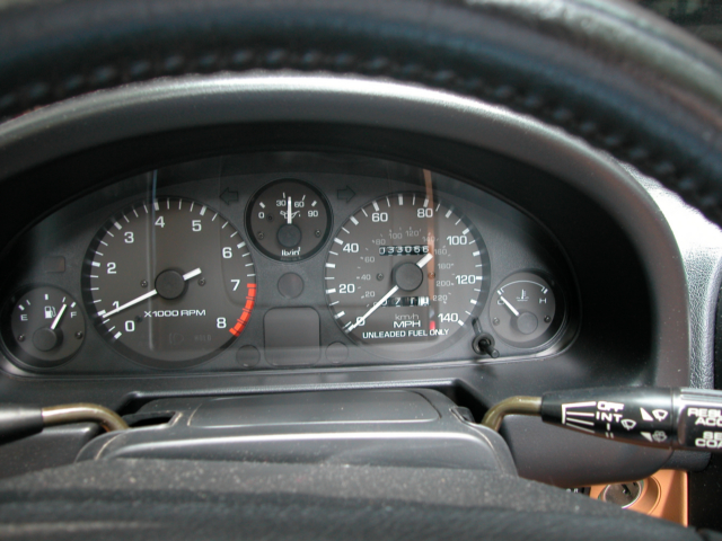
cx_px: 361
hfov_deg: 63.4
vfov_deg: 49.7
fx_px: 584
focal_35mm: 28
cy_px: 270
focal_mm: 7.1
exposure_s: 1/18.8
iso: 100
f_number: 2.8
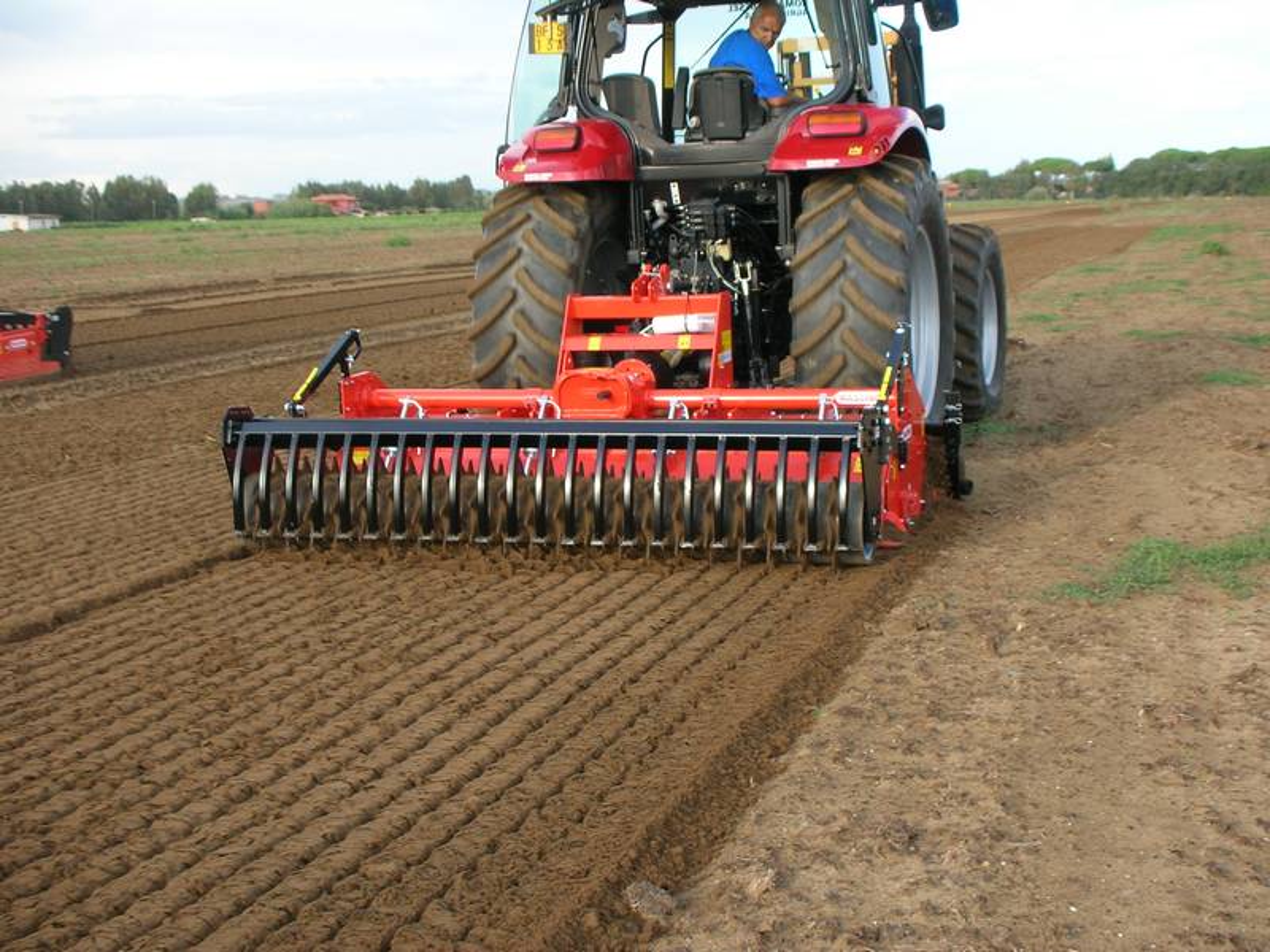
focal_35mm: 53
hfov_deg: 36.2
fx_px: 1944
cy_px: 476
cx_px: 635
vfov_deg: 27.5
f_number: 3.7
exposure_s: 1/98.7
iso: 50
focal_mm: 8.8
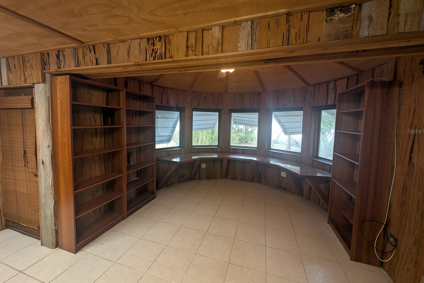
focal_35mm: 13
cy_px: 131
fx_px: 153
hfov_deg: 108.3
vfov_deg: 85.3
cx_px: 213
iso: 77
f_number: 1.95
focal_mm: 2.23
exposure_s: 1/24
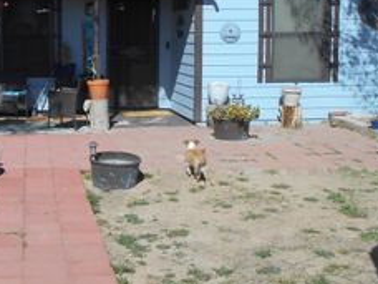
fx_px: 622
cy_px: 87
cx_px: 60
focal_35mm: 57
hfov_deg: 32.6
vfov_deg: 25.5
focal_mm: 4.6
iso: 80
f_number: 3.2
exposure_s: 1/1250
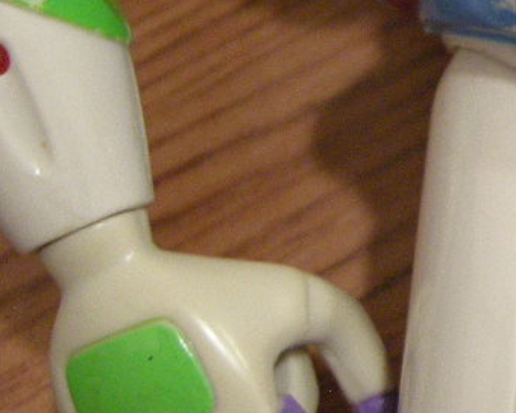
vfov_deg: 14.6
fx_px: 1573
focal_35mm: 103
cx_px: 760
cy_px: -47
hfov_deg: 17.0
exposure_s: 1/8
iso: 472
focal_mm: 7.5
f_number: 2.7
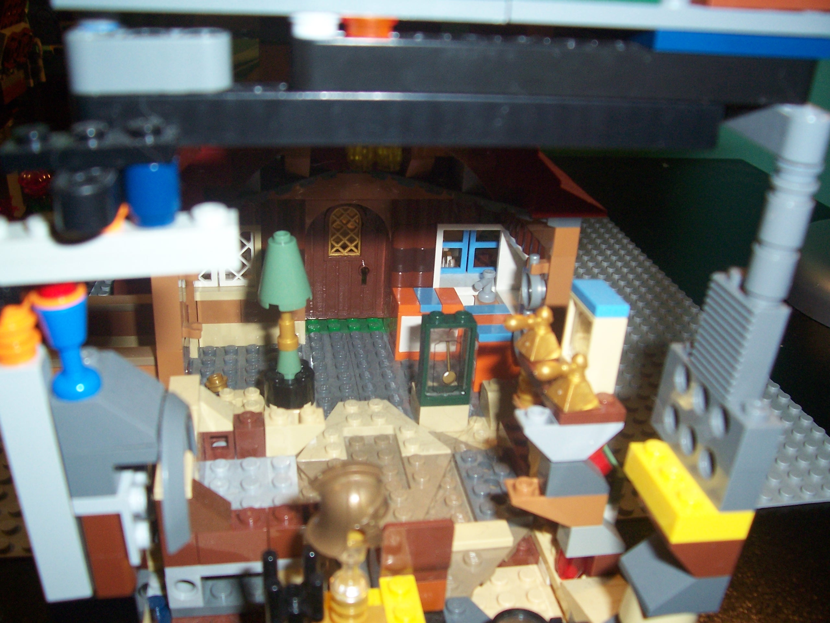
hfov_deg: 54.0
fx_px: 815
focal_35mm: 34
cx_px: 415
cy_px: 312
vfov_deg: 41.8
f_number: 2.7
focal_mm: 5.6
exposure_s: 1/60
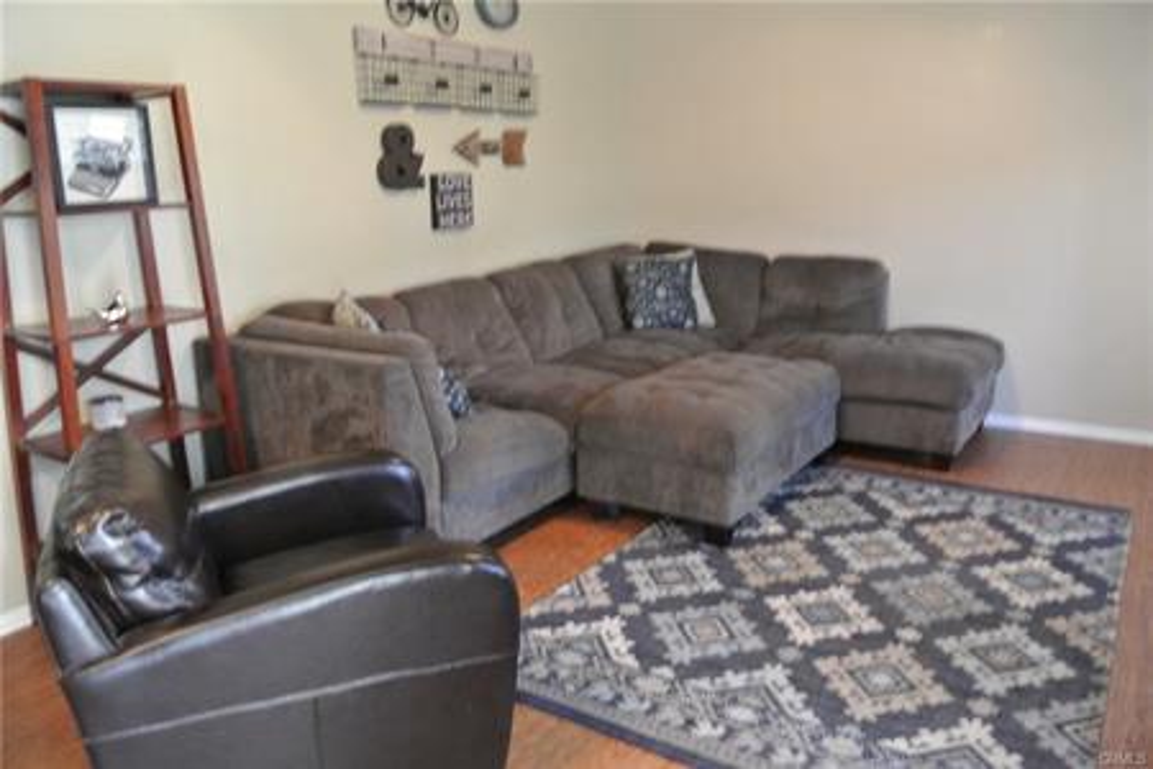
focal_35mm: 28
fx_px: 897
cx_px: 576
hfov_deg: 65.5
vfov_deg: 46.4
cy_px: 384
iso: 800
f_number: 3.5
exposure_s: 1/6
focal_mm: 10.7
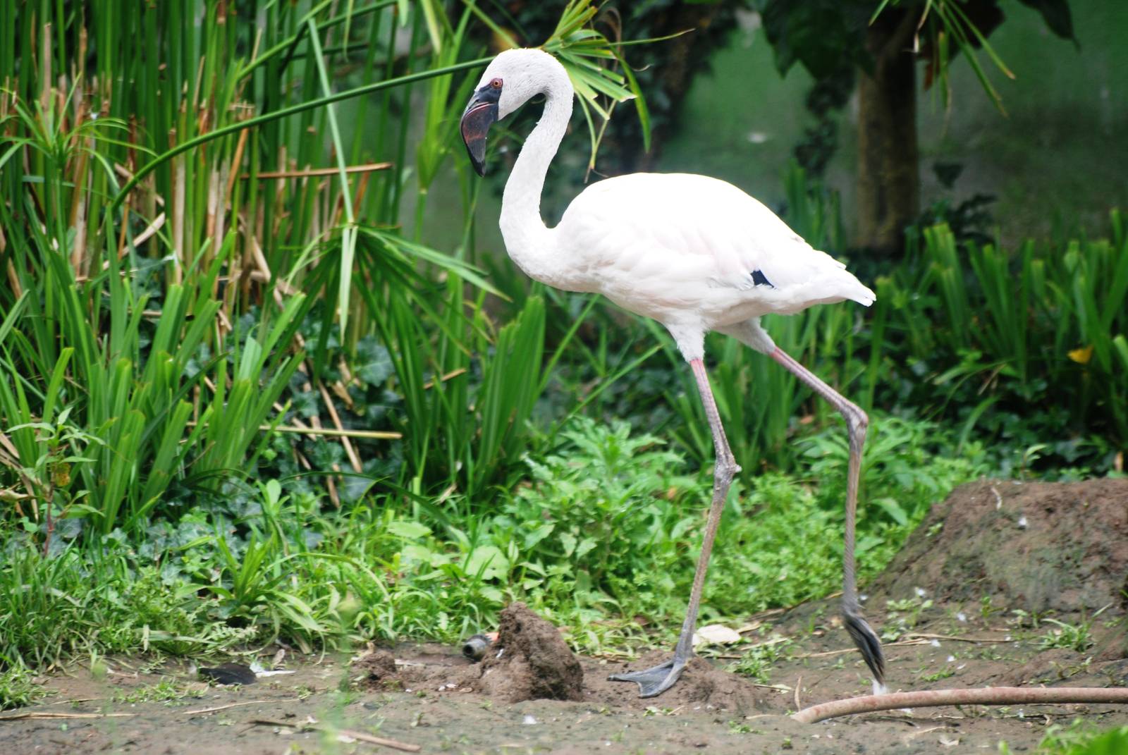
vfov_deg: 3.8
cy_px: 378
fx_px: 11293
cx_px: 564
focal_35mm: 360
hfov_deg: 5.7
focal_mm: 240
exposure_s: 1/160
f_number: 5.3
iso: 200
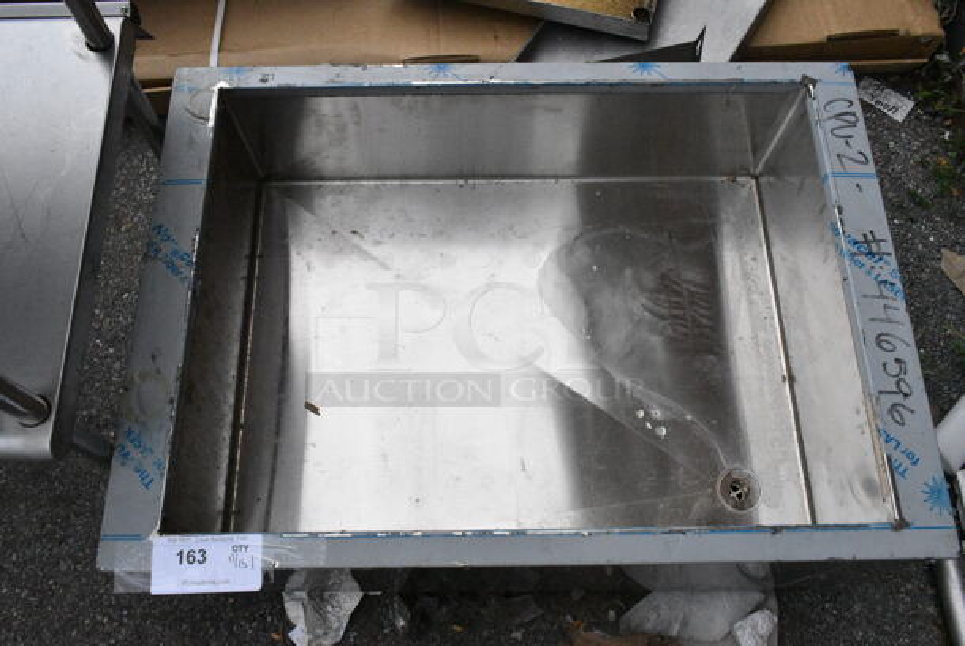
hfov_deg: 61.9
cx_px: 482
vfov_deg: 43.7
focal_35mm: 30
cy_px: 323
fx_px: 805
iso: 6400
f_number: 16
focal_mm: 20
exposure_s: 1/1000
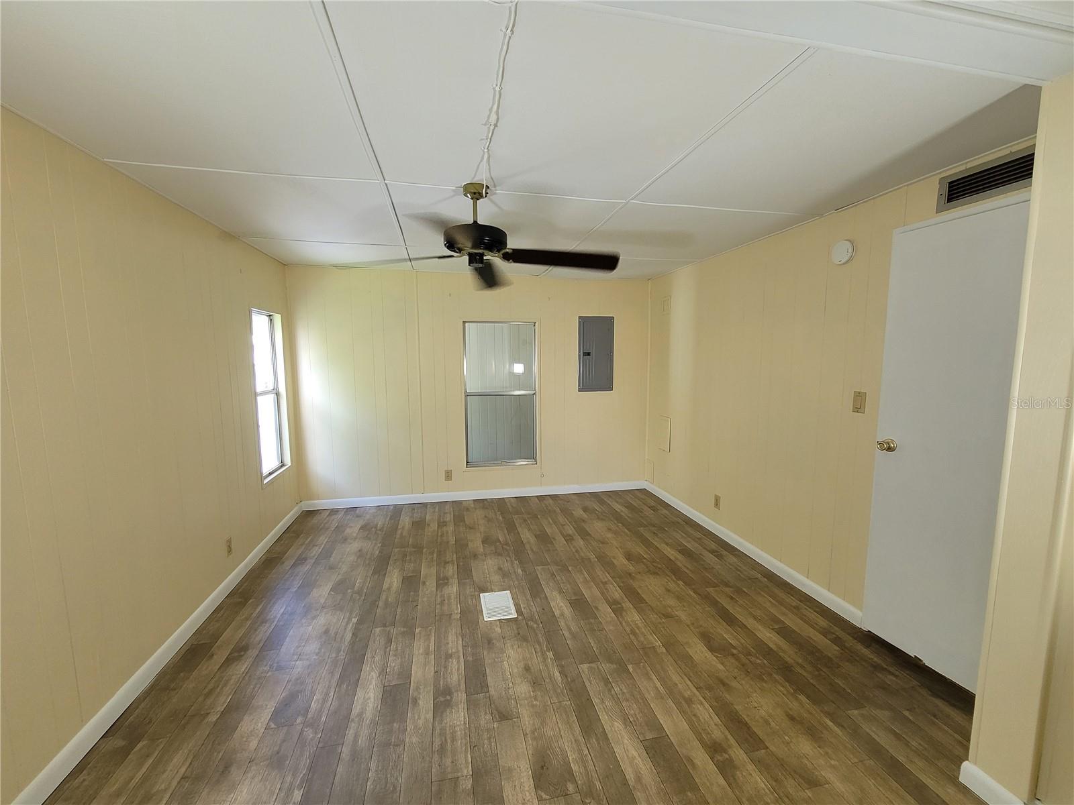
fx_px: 403
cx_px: 537
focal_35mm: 13
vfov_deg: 89.9
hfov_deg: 106.2
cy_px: 402
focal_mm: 2.2
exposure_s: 1/60
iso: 160
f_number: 2.2
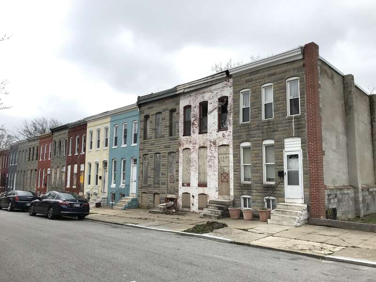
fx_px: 304
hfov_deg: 63.4
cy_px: 141
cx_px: 188
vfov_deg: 49.7
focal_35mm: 28
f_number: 1.8
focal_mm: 3.99
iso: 20
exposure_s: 1/1570
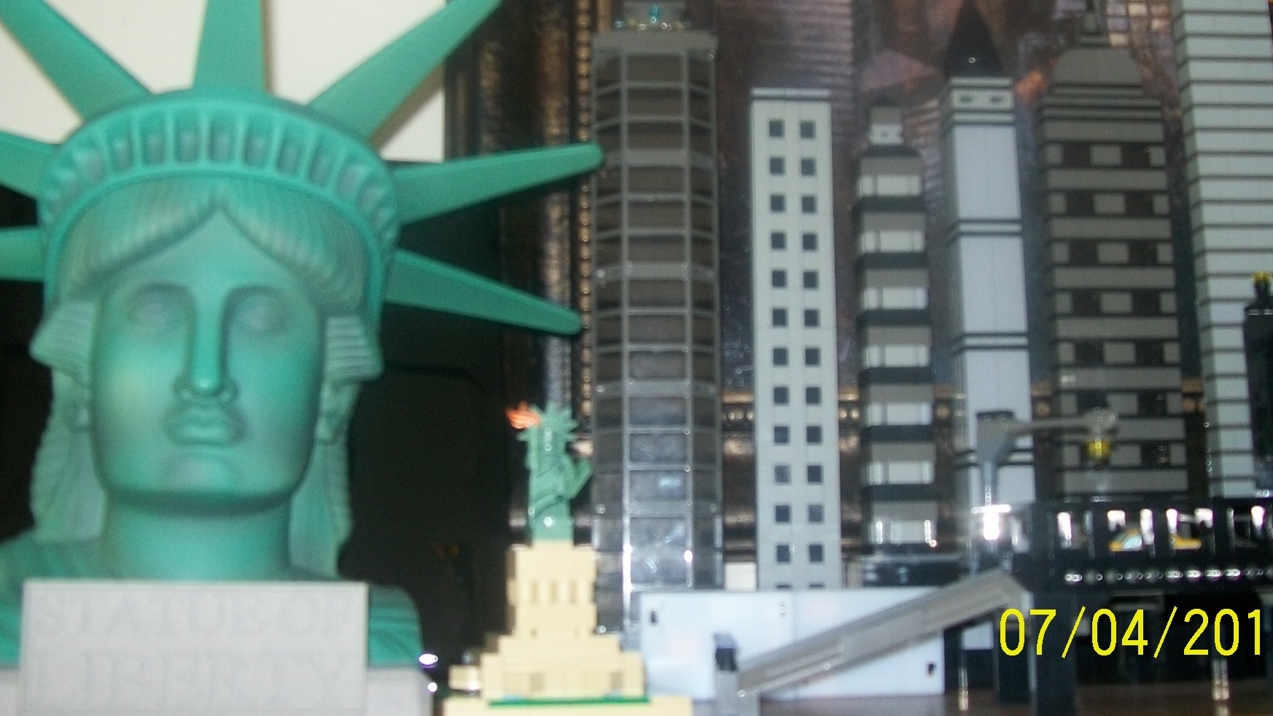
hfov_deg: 44.6
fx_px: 1553
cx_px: 631
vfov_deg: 25.7
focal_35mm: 46
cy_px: 199
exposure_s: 1/30
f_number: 2.7
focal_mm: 6
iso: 80
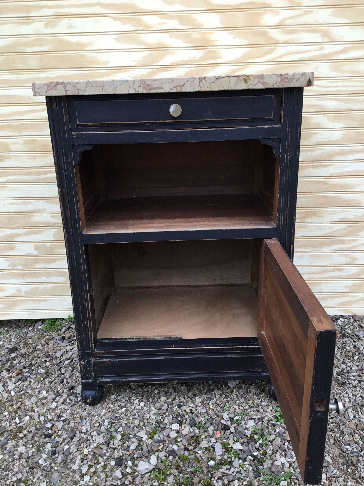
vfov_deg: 58.4
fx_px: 435
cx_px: 182
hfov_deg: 45.4
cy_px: 243
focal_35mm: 31
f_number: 2.4
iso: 40
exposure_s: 1/100
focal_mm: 3.3
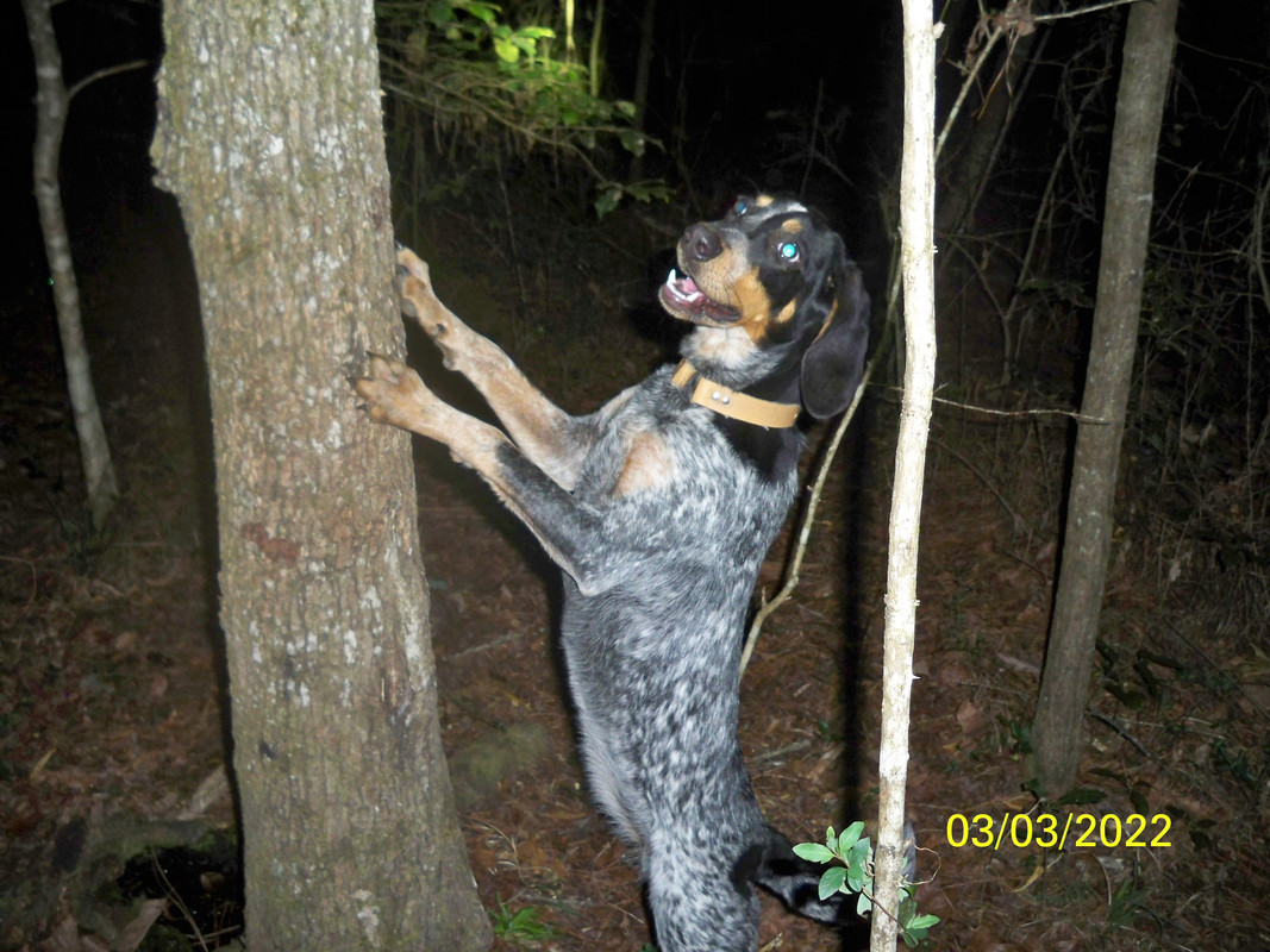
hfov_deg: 52.6
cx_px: 635
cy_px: 476
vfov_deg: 40.7
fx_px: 1284
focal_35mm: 35
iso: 200
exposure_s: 1/30
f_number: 3.1
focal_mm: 6.3
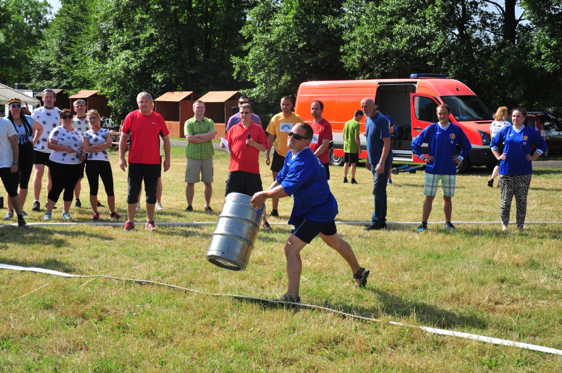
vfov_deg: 22.6
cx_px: 281
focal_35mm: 60
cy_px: 186
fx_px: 935
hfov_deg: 33.4
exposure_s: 1/2500
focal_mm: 40
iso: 320
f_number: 5.6
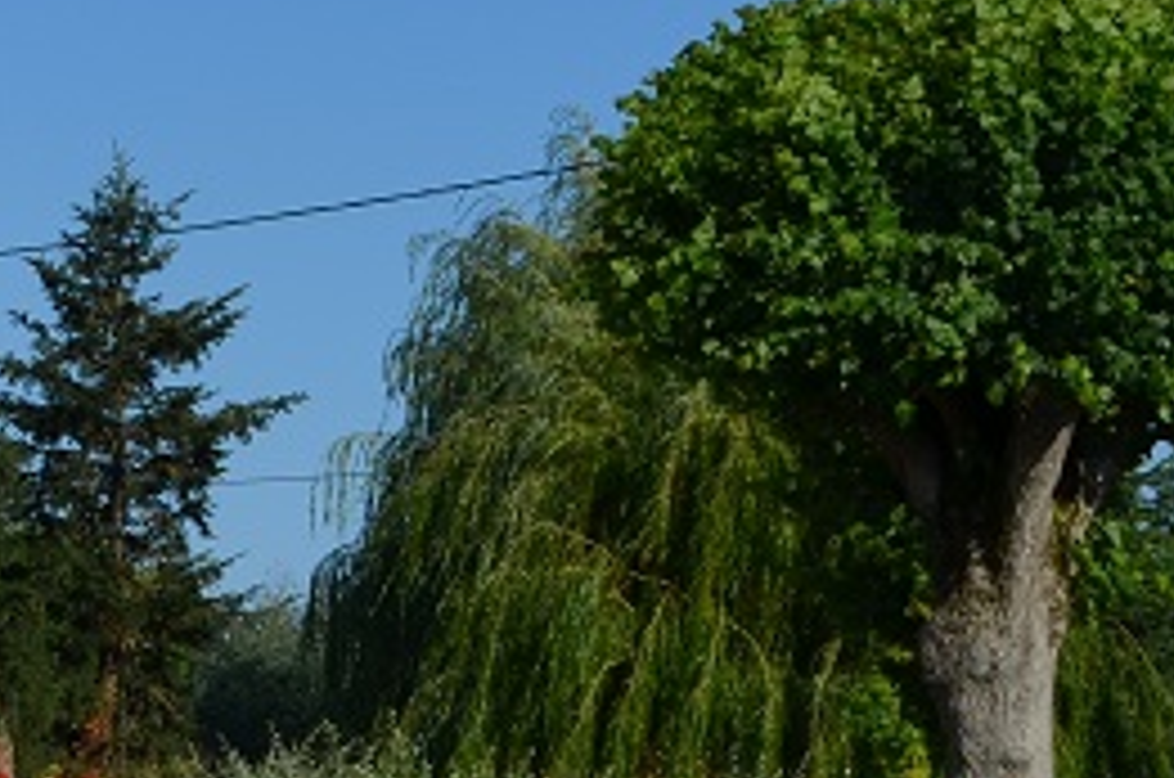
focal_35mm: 170
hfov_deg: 11.0
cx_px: -1214
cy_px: 234
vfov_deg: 8.0
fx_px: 5534
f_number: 9
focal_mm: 24
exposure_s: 1/320
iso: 100
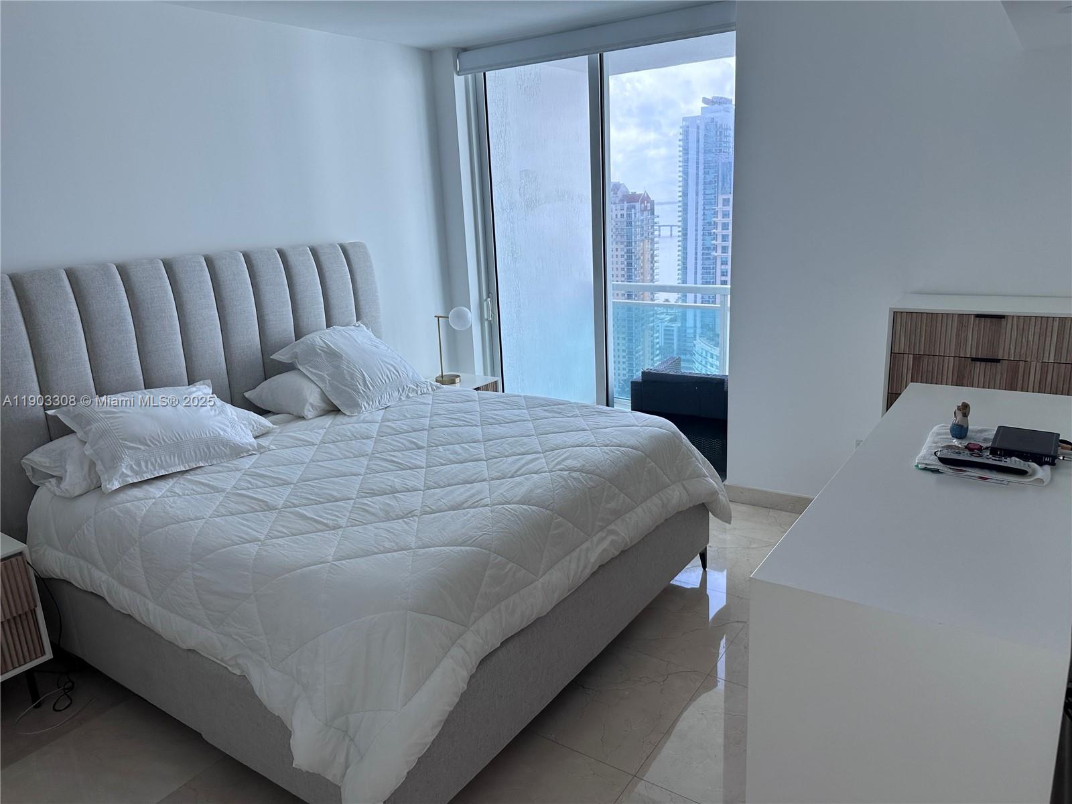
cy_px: 402
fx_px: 743
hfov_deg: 71.6
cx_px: 536
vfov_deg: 56.8
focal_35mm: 24
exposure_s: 1/864
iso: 80
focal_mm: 6.86
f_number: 1.78
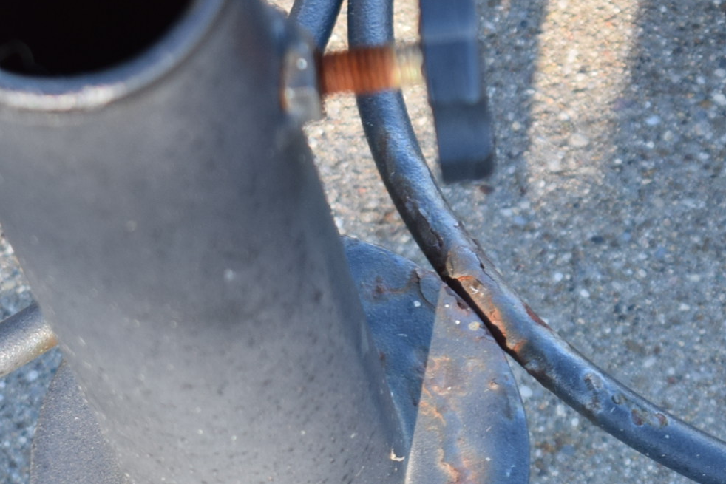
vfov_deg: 5.4
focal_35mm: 252
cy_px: 630
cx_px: 727
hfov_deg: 8.1
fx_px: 5073
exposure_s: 1/125
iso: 400
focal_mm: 55
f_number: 5.6
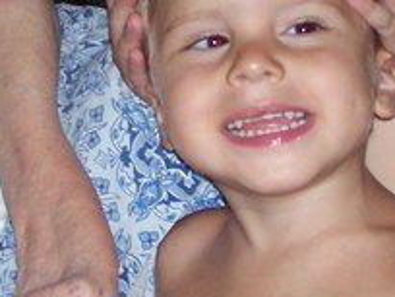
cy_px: -93
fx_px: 2008
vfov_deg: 8.3
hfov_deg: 11.2
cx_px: 122
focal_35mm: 176
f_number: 3.4
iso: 140
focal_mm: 9.4
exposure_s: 1/83.6
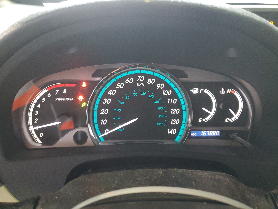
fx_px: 209
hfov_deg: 67.3
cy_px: 104
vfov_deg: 53.1
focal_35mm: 26
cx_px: 139
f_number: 1.5
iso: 292
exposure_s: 1/20
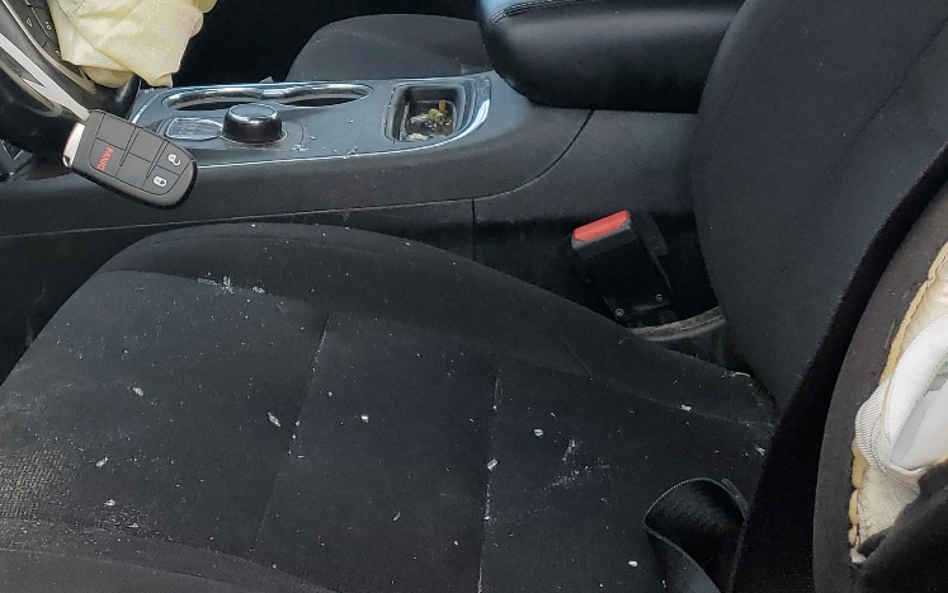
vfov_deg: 20.9
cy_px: -65
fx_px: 1524
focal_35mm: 59
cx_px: 206
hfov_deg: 33.6
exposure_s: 1/625
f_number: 1.5
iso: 50
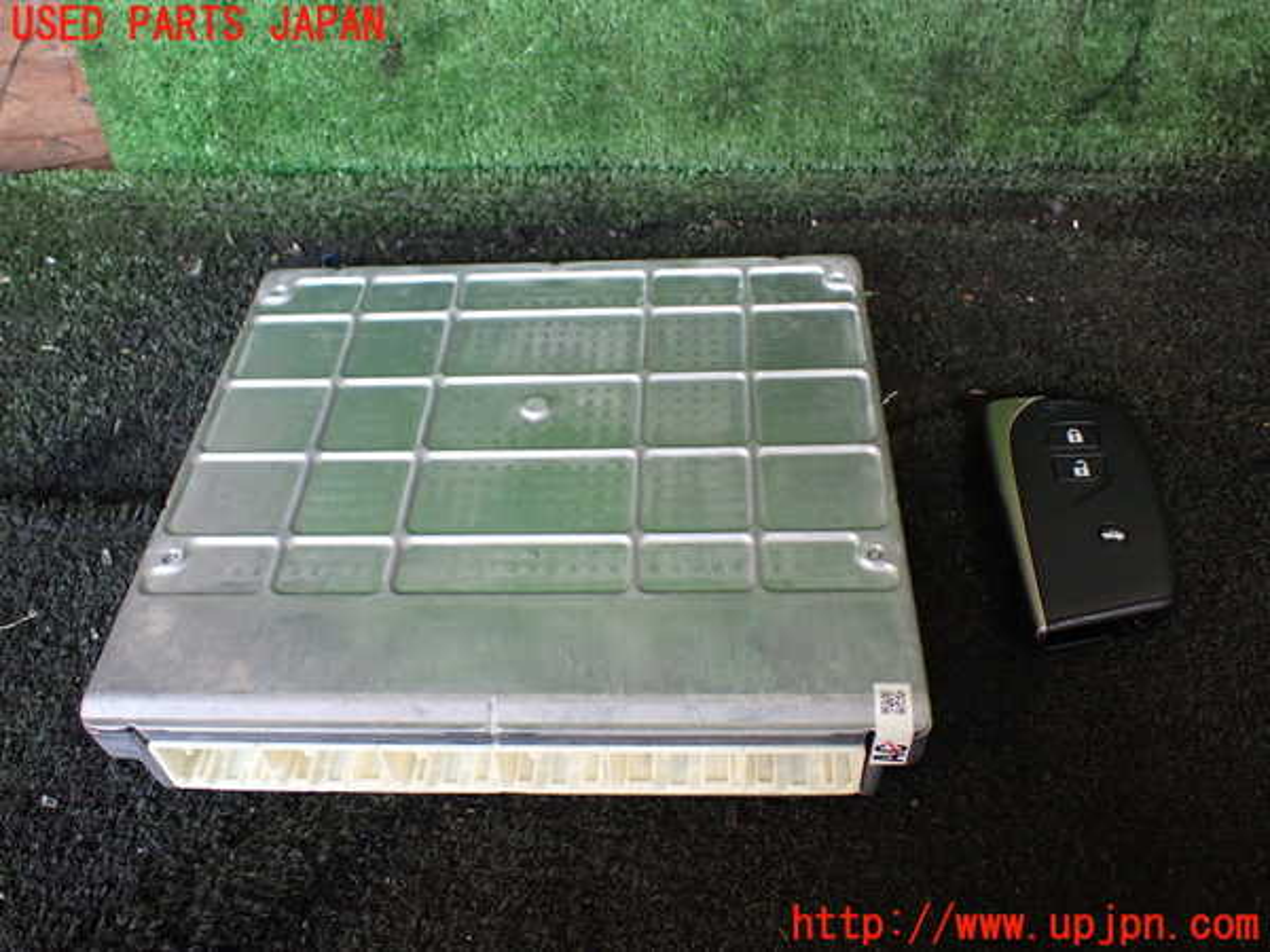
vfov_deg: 46.8
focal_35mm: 30
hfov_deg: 60.0
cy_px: 476
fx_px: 1101
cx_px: 635
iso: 250
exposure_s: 1/125
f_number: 2.3
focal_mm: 5.4
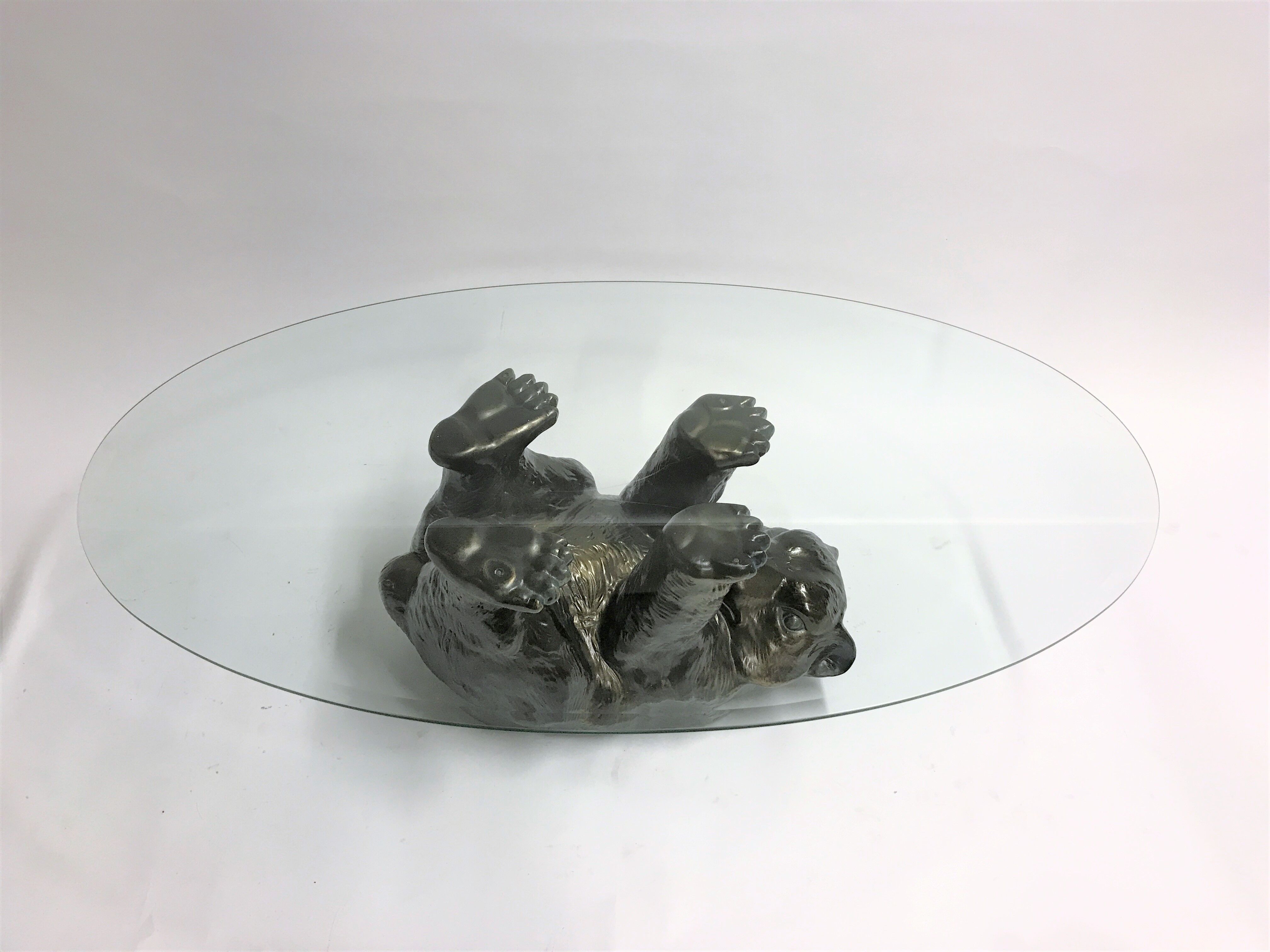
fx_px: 1027
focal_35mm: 28
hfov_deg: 63.4
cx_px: 635
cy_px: 476
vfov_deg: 49.7
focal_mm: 3.99
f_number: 1.8
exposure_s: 1/33
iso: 32
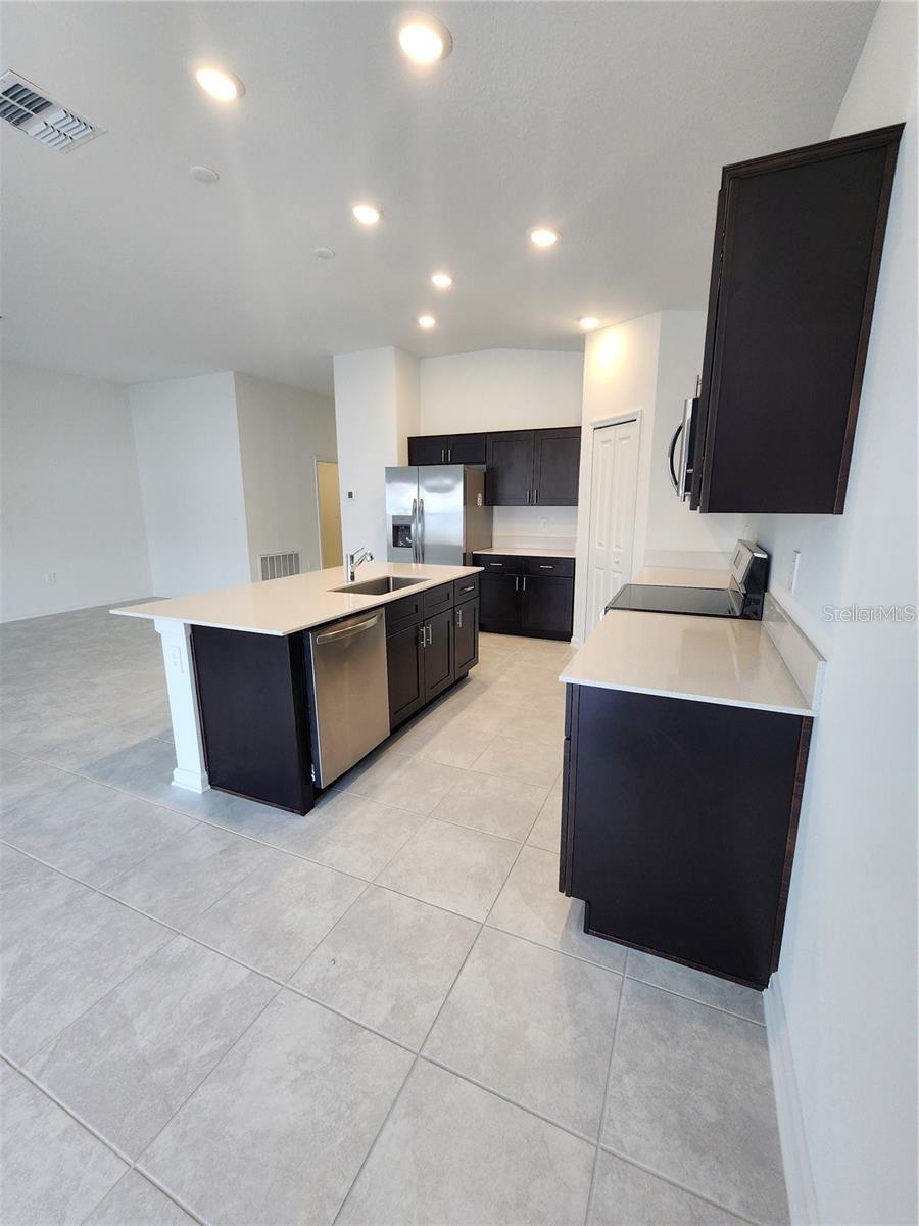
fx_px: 460
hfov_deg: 89.9
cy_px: 613
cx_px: 460
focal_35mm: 13
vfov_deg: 106.2
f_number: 2.2
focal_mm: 2.2
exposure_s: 1/60
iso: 125
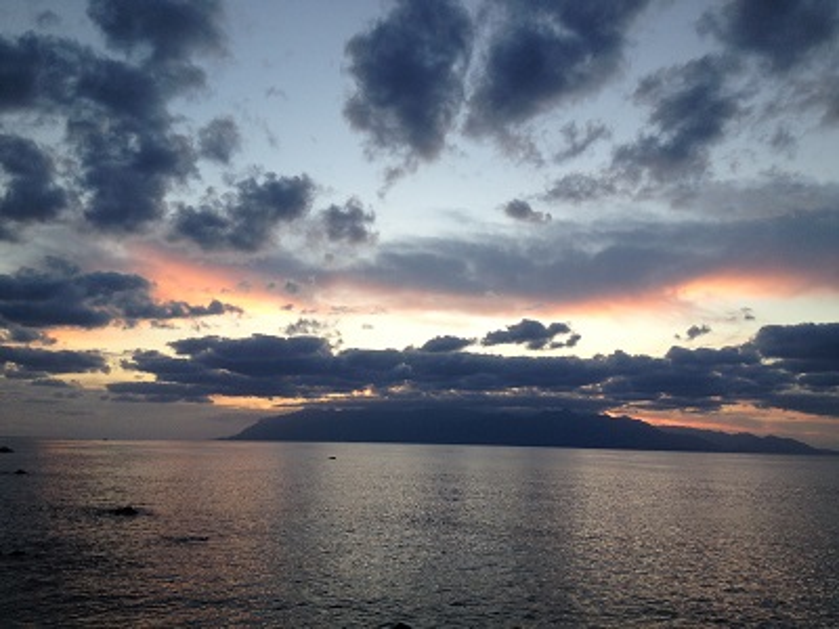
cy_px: 314
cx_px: 420
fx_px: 848
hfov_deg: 52.6
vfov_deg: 40.7
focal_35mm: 35
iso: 64
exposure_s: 1/60
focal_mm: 4.28
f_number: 2.4
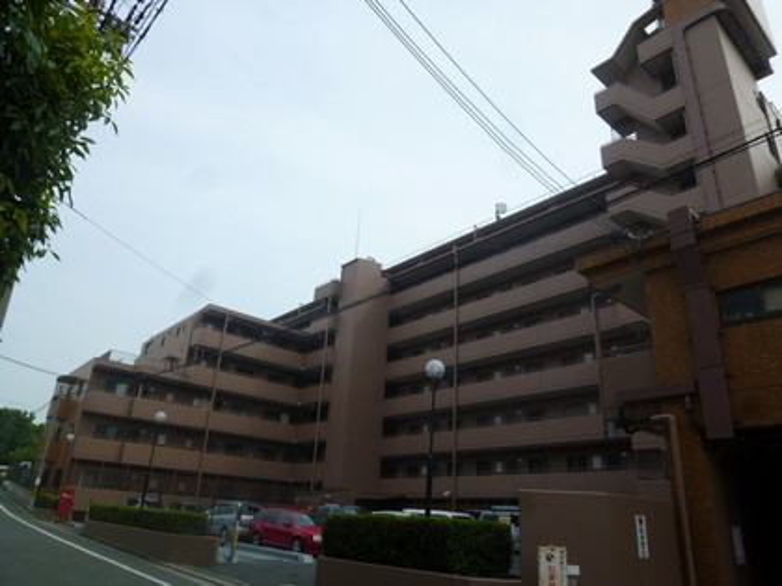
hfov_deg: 71.6
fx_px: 542
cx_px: 391
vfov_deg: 56.8
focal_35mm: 24
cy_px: 293
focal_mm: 4.3
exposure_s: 1/500
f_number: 5.6
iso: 100
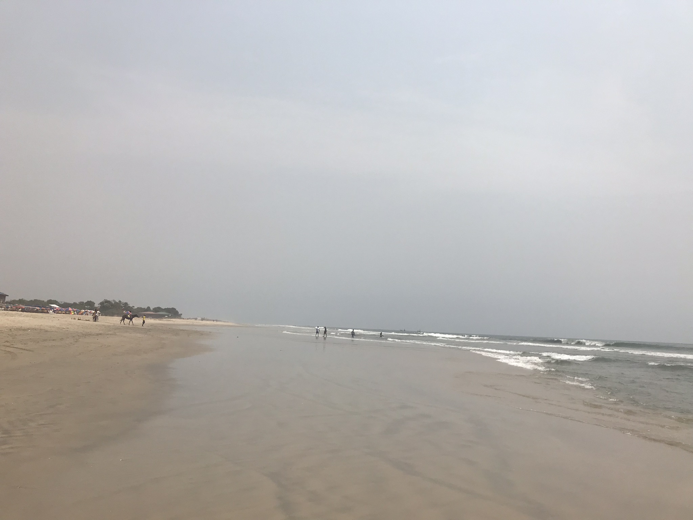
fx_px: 561
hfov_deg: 63.4
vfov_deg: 49.7
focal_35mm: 28
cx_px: 346
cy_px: 260
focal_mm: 3.99
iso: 20
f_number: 1.8
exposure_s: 1/6410
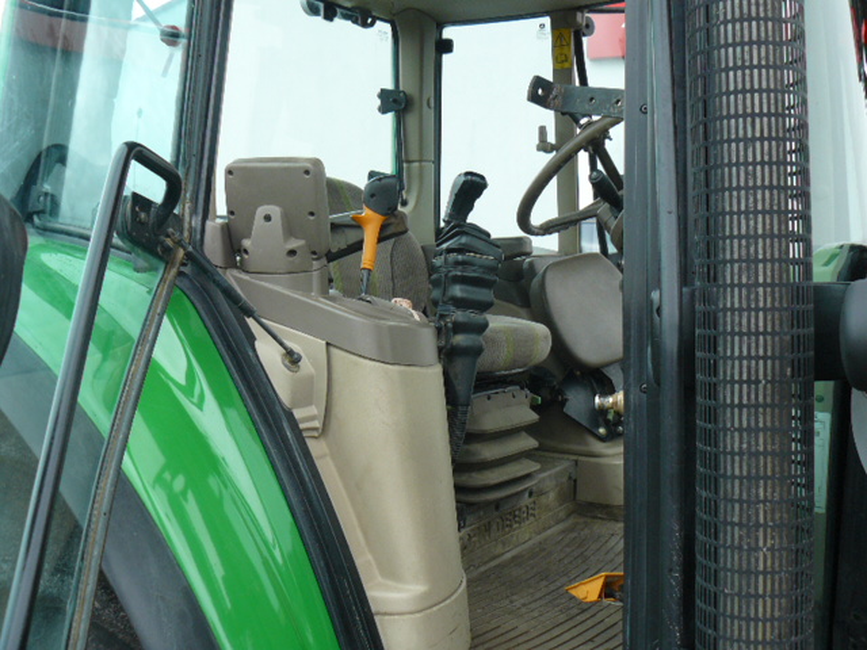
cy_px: 325
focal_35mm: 36
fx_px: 902
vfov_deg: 39.7
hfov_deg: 51.4
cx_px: 434
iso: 100
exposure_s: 1/100
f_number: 3.2
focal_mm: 6
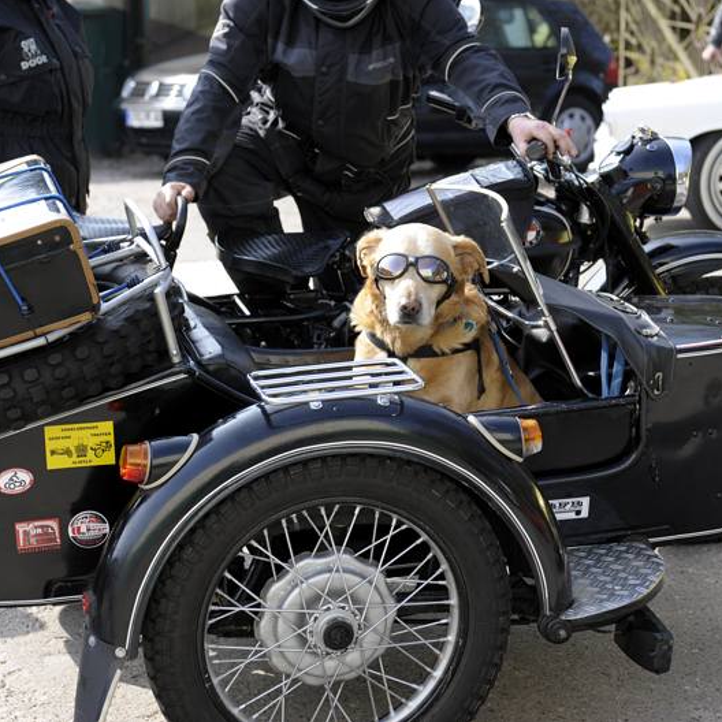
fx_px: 2124
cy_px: 361
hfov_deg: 19.3
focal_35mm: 90
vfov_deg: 19.3
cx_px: 412
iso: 200
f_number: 5.6
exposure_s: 1/320
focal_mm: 70
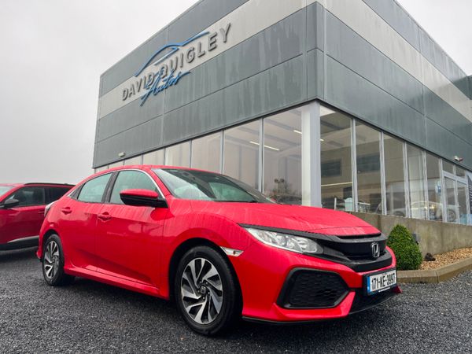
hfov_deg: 67.3
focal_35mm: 26
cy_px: 177
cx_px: 236
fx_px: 355
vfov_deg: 53.1
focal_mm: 5.1
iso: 40
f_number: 1.6
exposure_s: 1/232
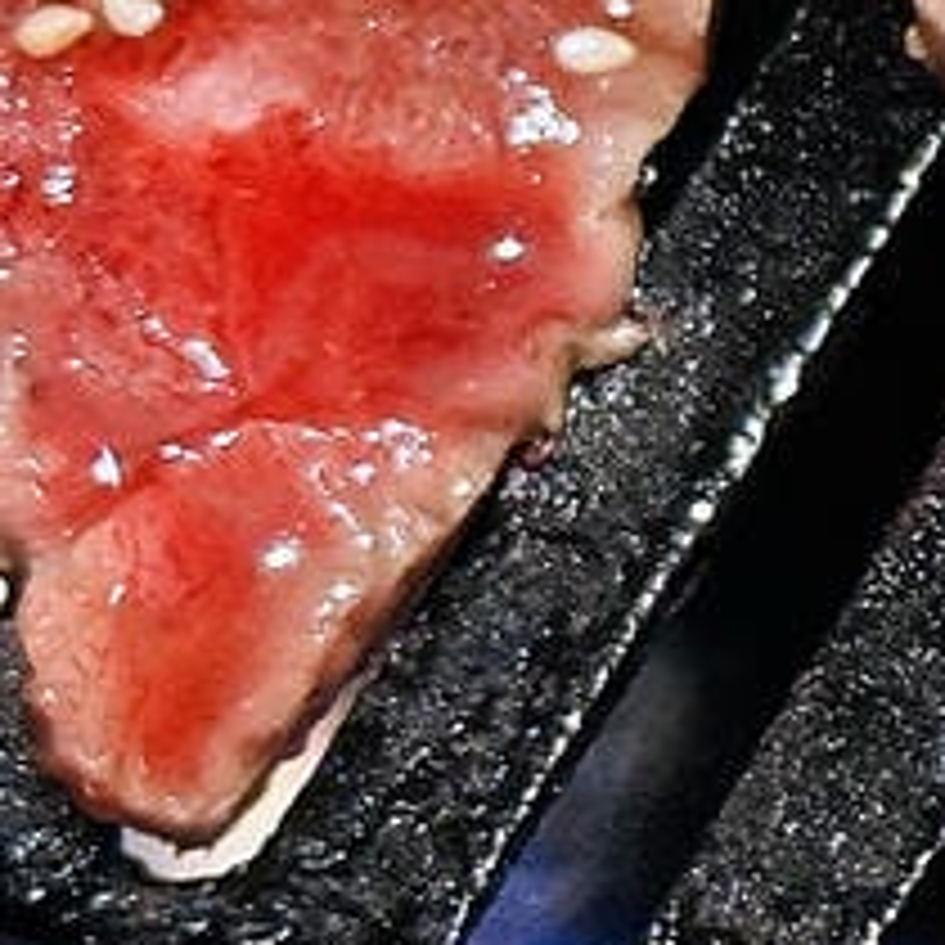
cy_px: 153
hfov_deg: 6.9
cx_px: 2196
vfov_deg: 7.2
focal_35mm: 242
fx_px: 7474
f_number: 1.78
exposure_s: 1/60
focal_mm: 6.86
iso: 250
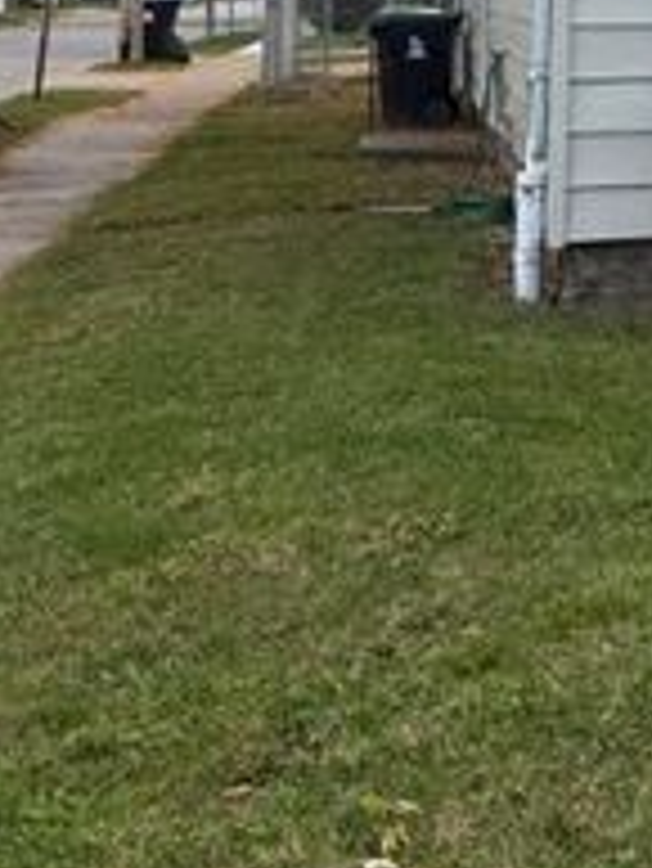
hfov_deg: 16.3
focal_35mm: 83
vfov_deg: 21.9
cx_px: 967
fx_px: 2082
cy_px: -155
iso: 100
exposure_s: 1/1493
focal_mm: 6.76
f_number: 1.78
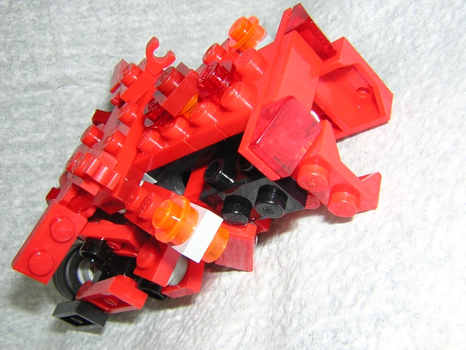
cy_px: 175
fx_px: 485
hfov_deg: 51.4
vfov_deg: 39.7
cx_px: 233
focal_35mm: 36
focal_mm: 4.7
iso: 100
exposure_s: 1/60.1
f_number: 5.2
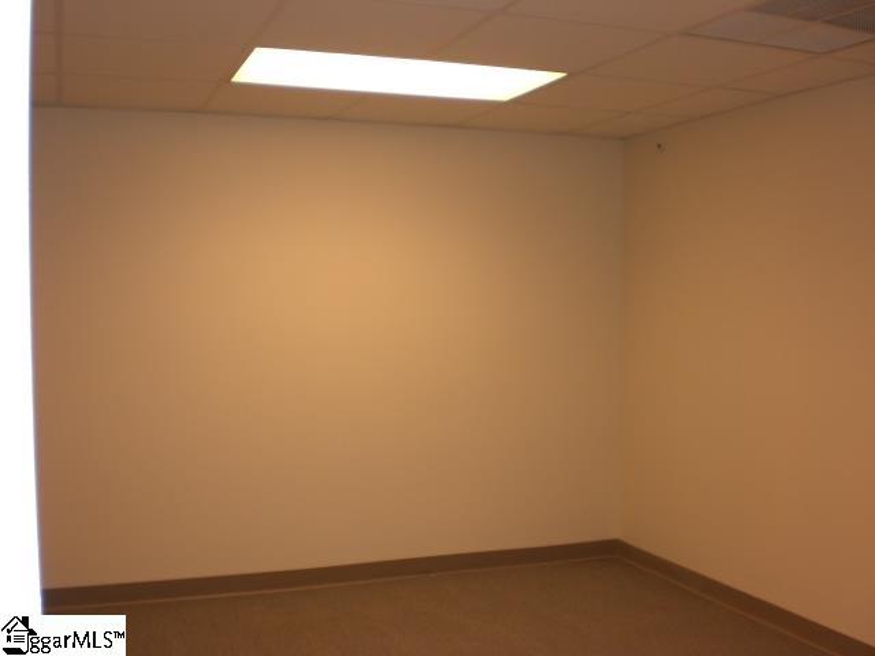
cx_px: 438
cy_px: 328
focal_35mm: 38
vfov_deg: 37.7
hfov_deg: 49.0
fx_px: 961
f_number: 3.1
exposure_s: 1/100
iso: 100
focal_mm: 6.3
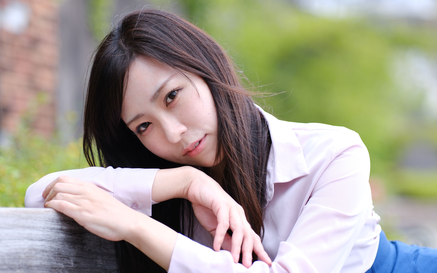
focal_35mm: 122
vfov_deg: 10.7
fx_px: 1453
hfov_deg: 17.1
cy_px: 154
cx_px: 213
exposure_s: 1/280
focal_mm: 75
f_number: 1.8
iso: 125
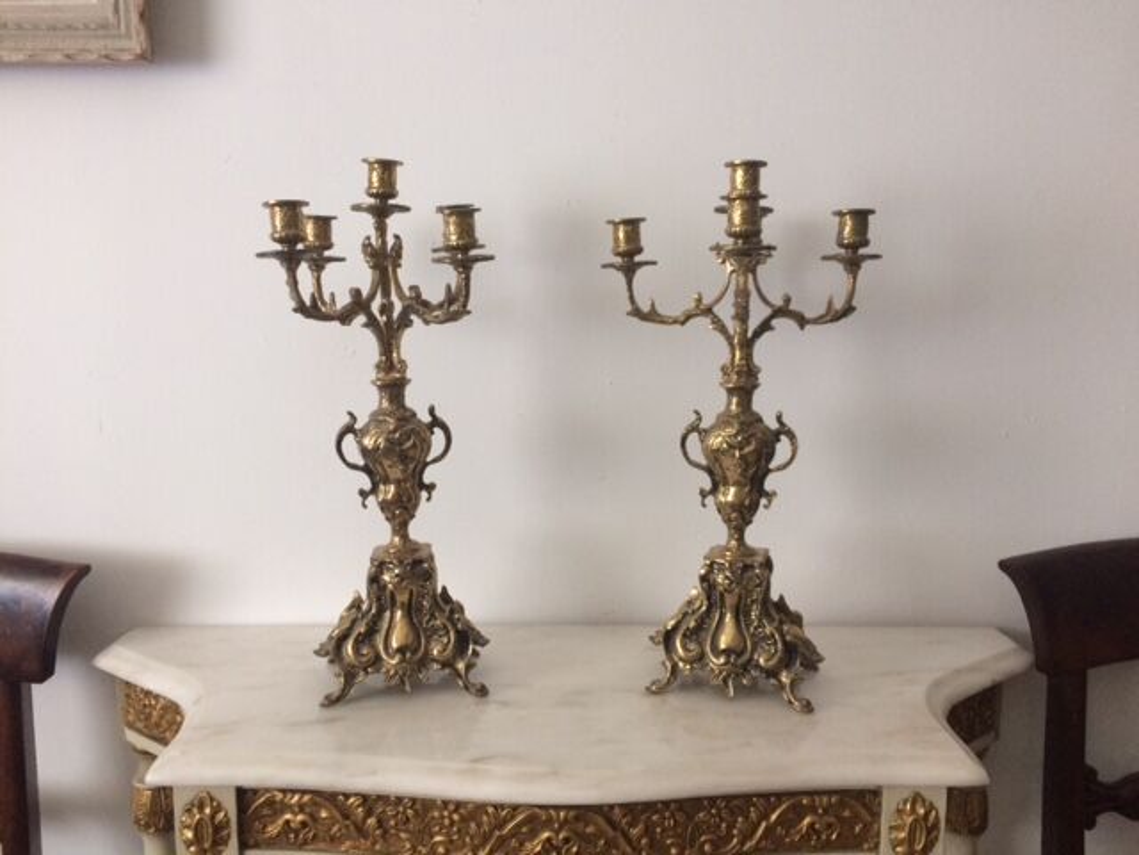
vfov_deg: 48.2
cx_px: 570
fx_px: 954
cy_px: 428
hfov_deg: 61.7
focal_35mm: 29
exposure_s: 1/33
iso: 160
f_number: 2.2
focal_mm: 4.15
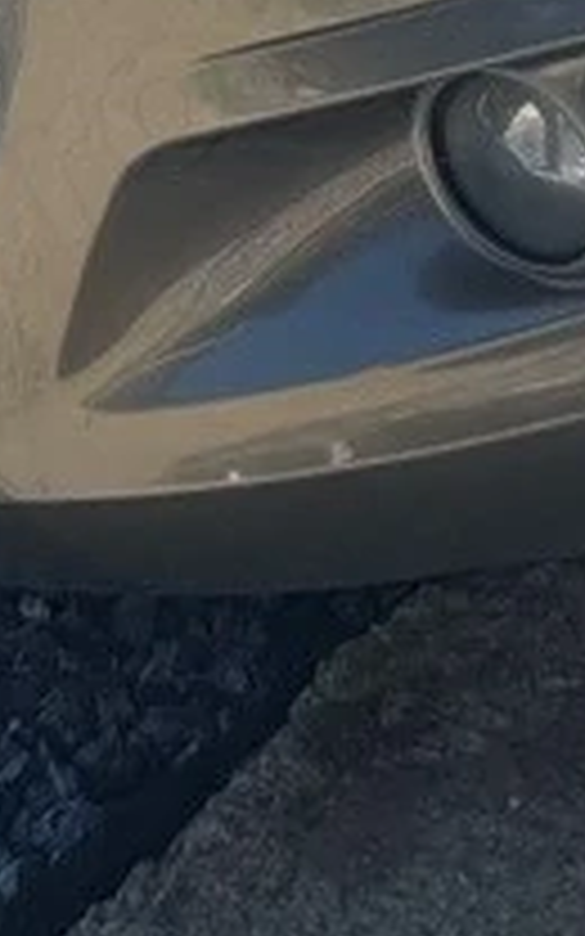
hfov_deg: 7.7
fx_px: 4158
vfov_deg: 12.1
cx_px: 1206
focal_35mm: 163
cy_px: -594
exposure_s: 1/4608
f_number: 1.78
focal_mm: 6.76
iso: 80
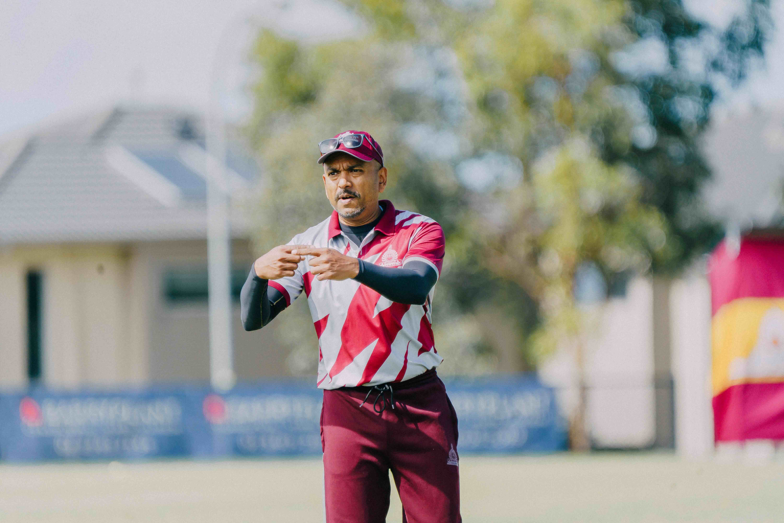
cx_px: 392
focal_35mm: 600
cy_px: 262
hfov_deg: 3.4
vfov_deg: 2.3
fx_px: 13066
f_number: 6.3
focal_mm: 600
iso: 320
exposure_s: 1/800
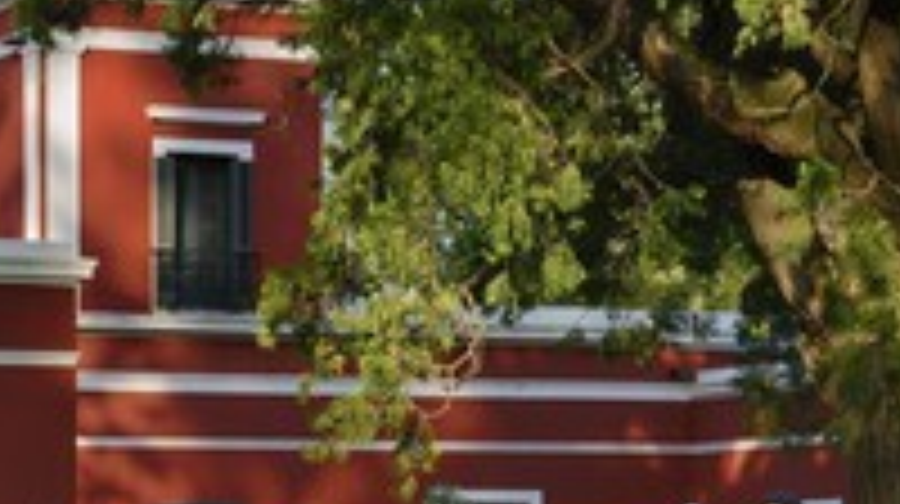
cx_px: 207
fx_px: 3671
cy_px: 400
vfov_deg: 7.8
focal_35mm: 154
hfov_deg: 13.9
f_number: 7.1
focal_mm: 70
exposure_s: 1/200
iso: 200
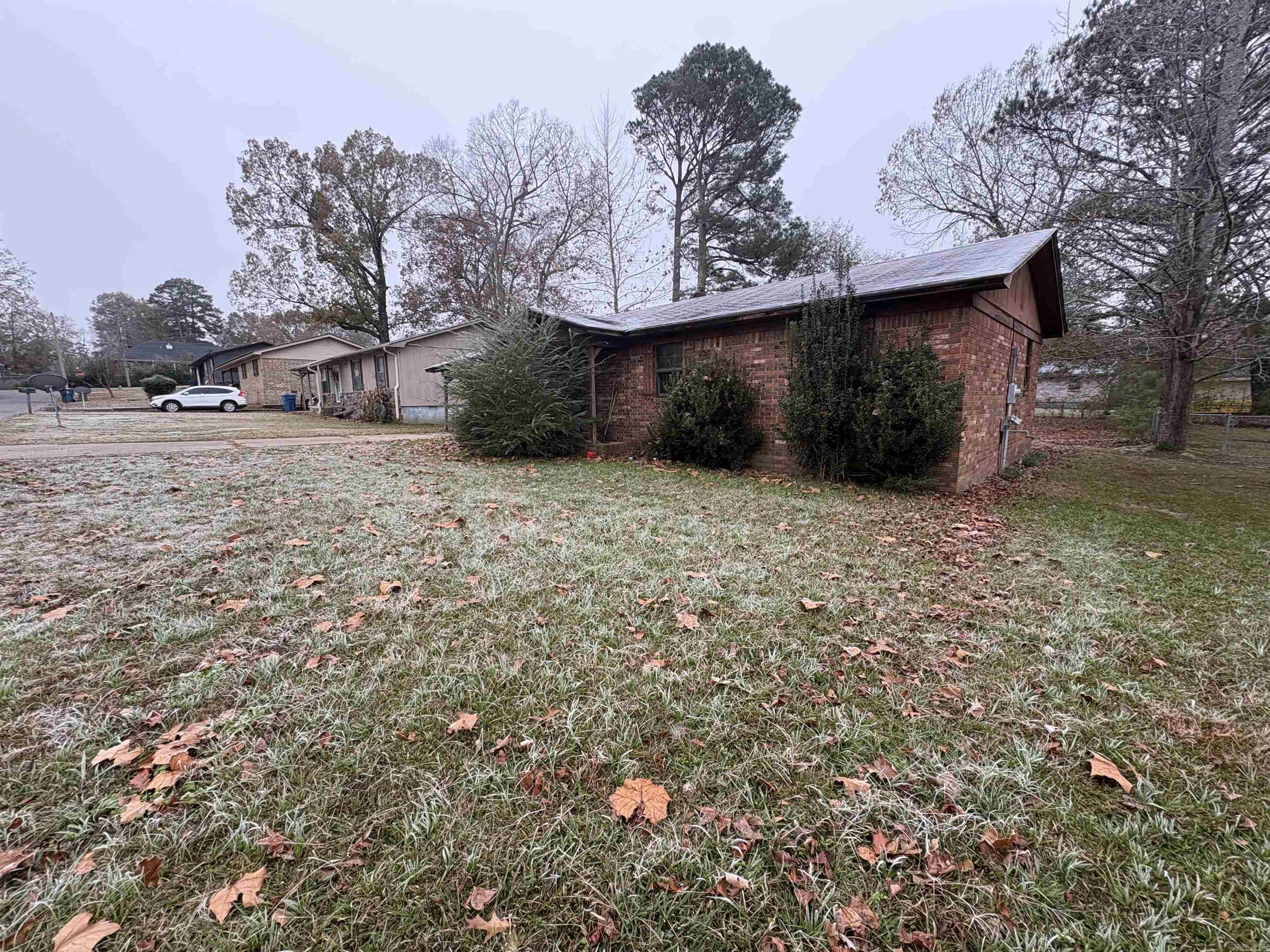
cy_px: 476
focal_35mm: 14
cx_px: 635
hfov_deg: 102.1
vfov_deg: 85.7
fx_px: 514
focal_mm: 2.22
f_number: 2.2
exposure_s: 1/113
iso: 50
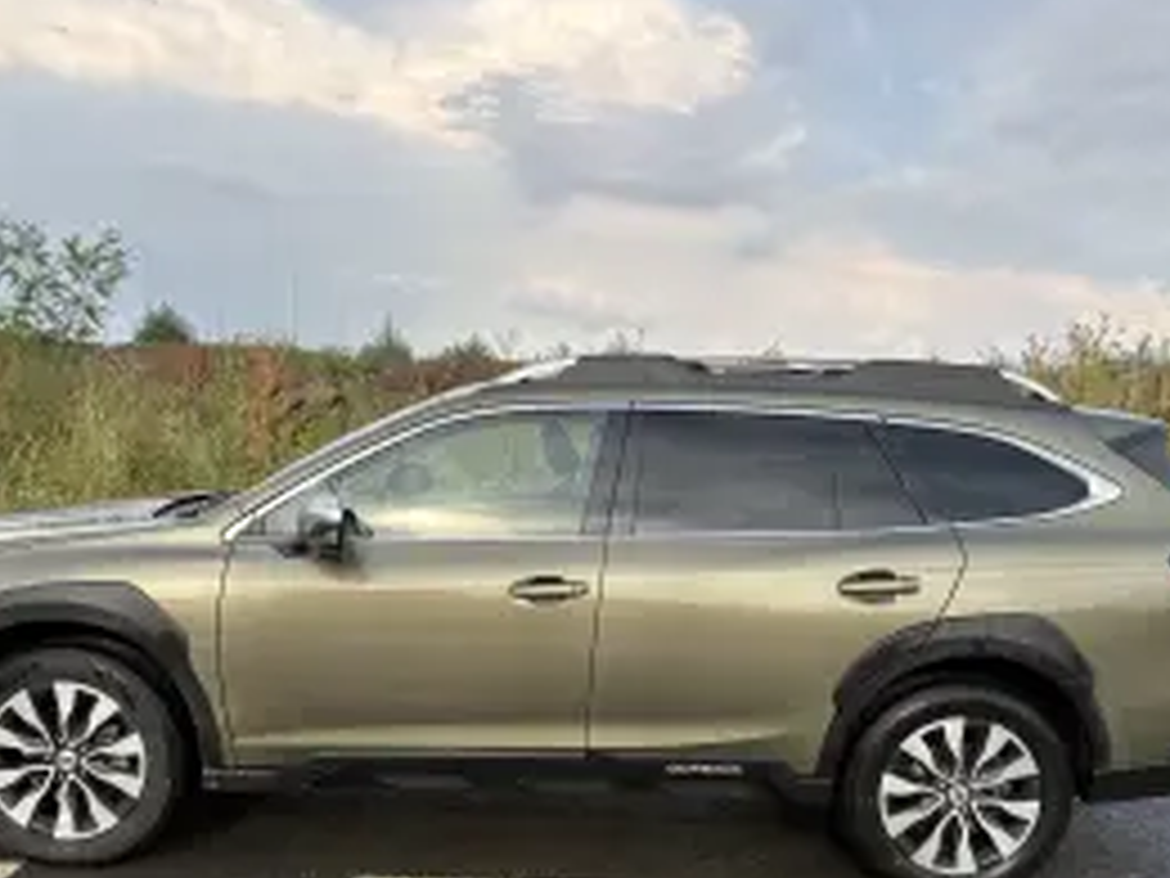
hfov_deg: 51.3
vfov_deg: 39.1
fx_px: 1217
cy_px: 594
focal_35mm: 36
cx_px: 572
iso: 50
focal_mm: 5.96
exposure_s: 1/1626
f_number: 1.6
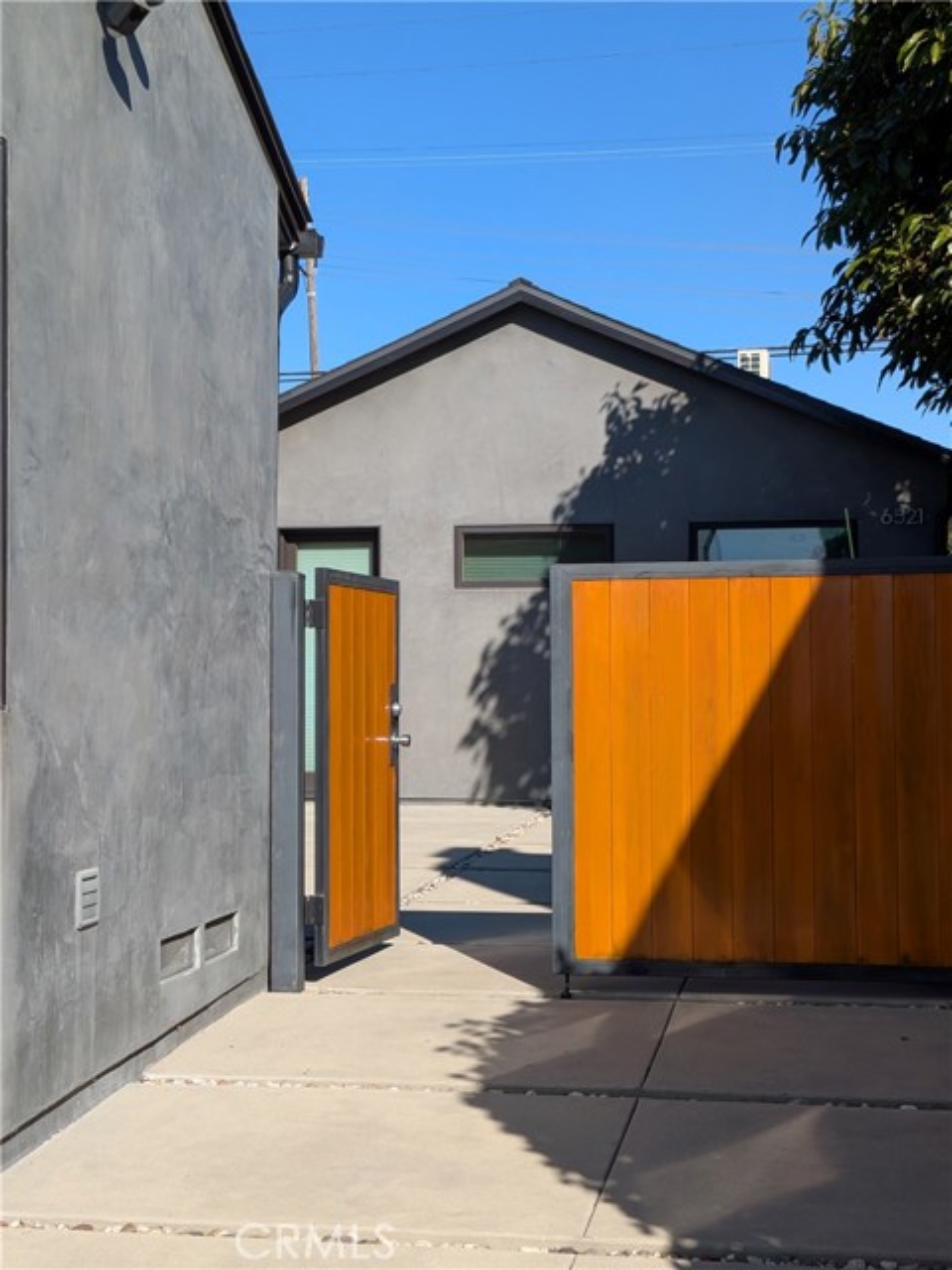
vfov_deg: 38.9
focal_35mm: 49
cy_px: 635
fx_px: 1797
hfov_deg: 29.7
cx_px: 476
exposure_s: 1/1883
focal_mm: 4.53
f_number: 1.7
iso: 41
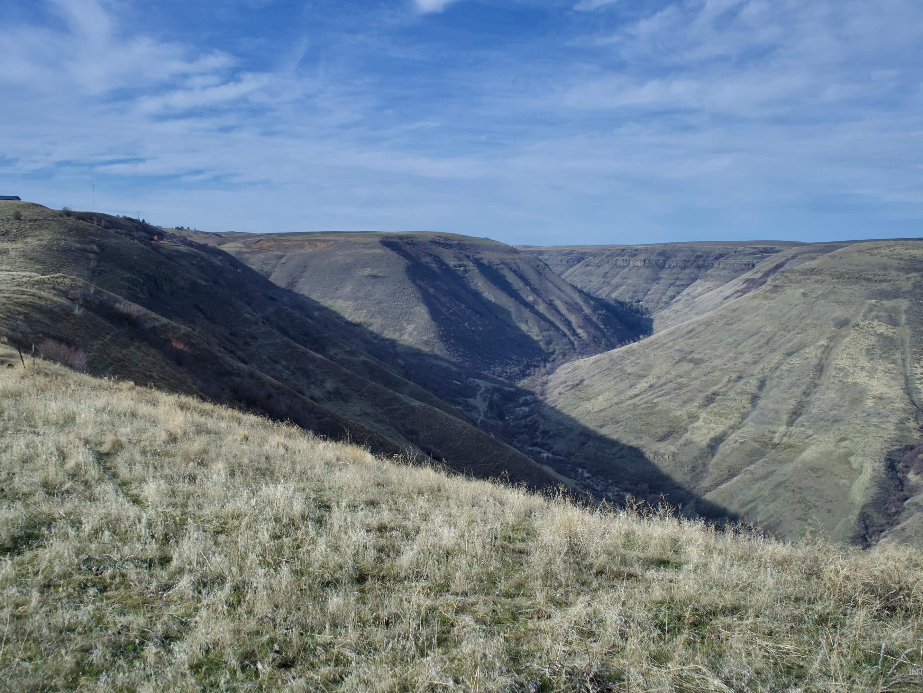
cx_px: 458
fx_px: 827
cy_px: 353
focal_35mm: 31
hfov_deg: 58.4
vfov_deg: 45.4
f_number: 5.6
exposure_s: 1/8000
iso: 1250
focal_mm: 28
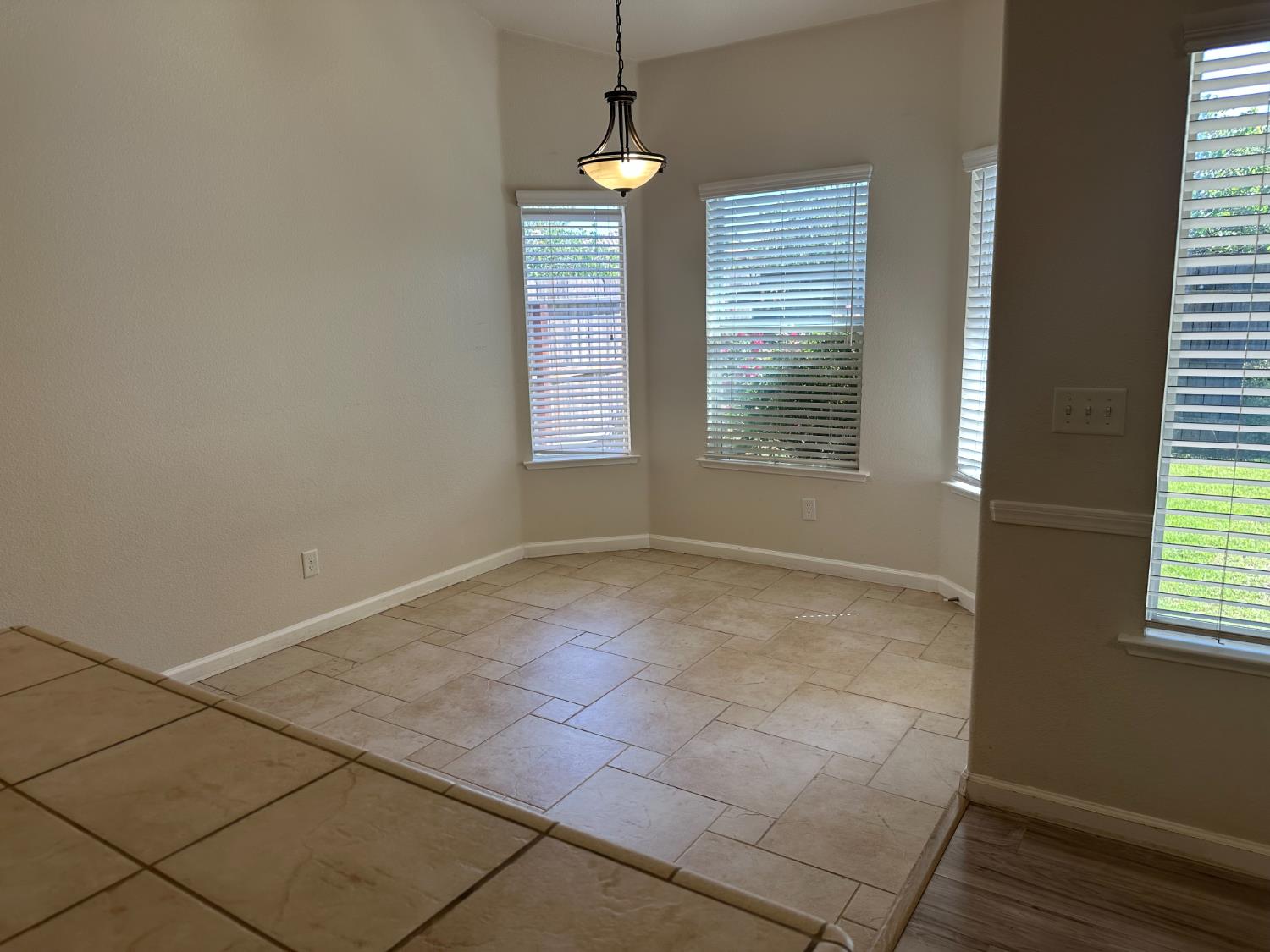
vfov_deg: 56.8
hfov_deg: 71.6
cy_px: 476
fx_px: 881
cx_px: 635
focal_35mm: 24
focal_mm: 6.86
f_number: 1.78
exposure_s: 1/242
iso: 64
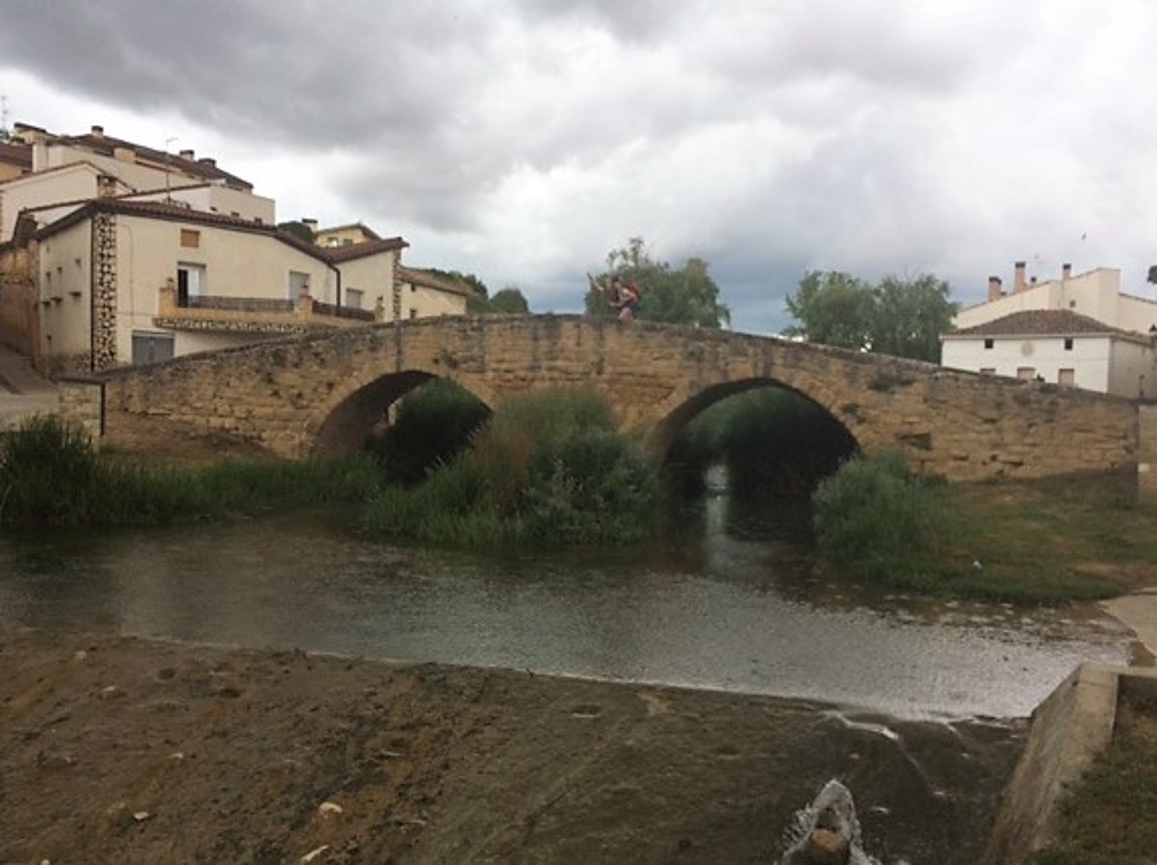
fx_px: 968
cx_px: 578
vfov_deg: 48.1
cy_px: 432
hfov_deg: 61.7
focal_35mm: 29
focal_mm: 4.15
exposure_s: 1/477
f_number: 2.2
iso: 32
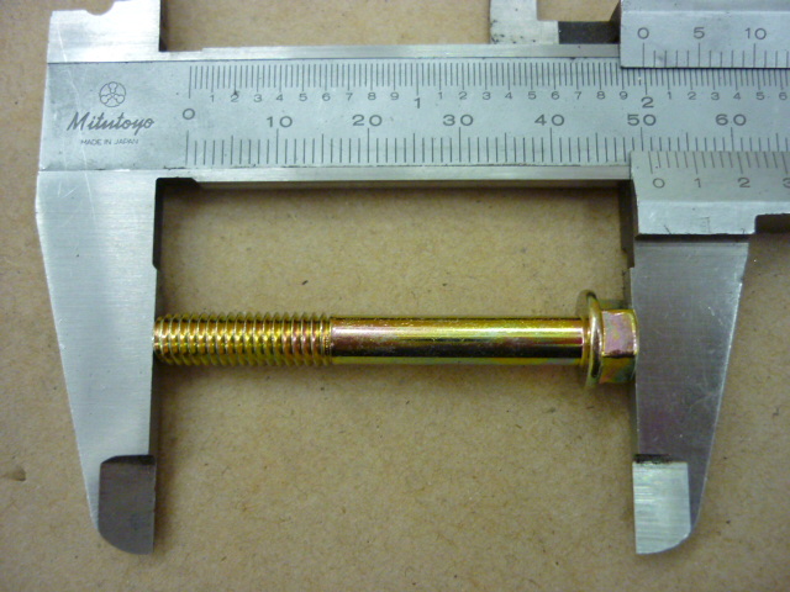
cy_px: 296
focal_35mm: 33
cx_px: 395
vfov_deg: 42.9
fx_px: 753
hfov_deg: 55.4
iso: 400
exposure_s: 1/20
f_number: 2.8
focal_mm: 5.5
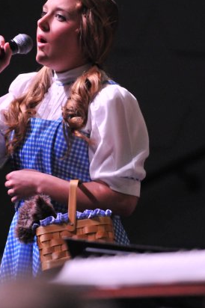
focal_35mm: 437
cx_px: 70
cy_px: 133
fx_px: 3739
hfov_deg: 3.1
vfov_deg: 4.7
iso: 1600
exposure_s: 1/250
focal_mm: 200
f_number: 2.8
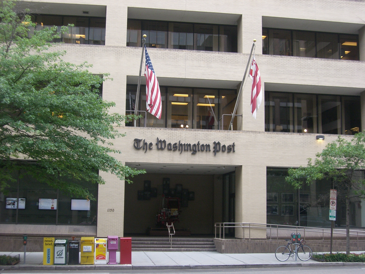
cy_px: 137
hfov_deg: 34.9
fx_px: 580
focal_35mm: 55
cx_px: 182
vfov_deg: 26.6
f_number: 3.3
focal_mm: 9
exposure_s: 1/125
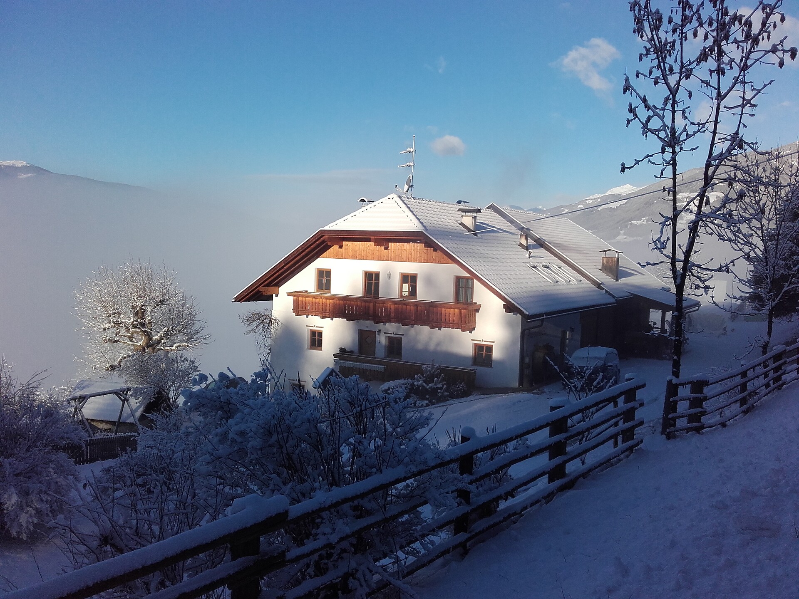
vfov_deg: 45.4
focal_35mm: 31
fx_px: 716
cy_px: 300
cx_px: 400
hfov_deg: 58.4
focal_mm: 3.31
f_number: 2.2
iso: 50
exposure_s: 1/1394
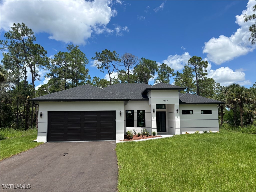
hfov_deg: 67.3
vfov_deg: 53.1
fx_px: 192
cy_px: 96
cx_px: 128
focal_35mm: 26
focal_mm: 5.96
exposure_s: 1/3205
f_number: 1.6
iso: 50
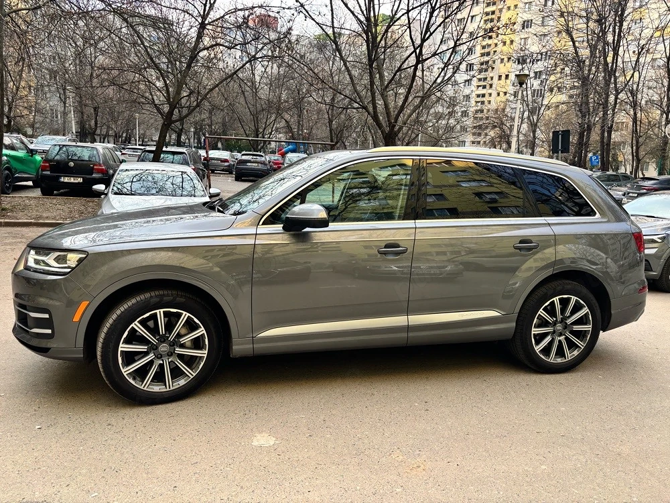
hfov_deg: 67.3
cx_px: 335
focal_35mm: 26
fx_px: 503
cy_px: 252
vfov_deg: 53.1
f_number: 1.6
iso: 40
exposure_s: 1/121
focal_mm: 5.96
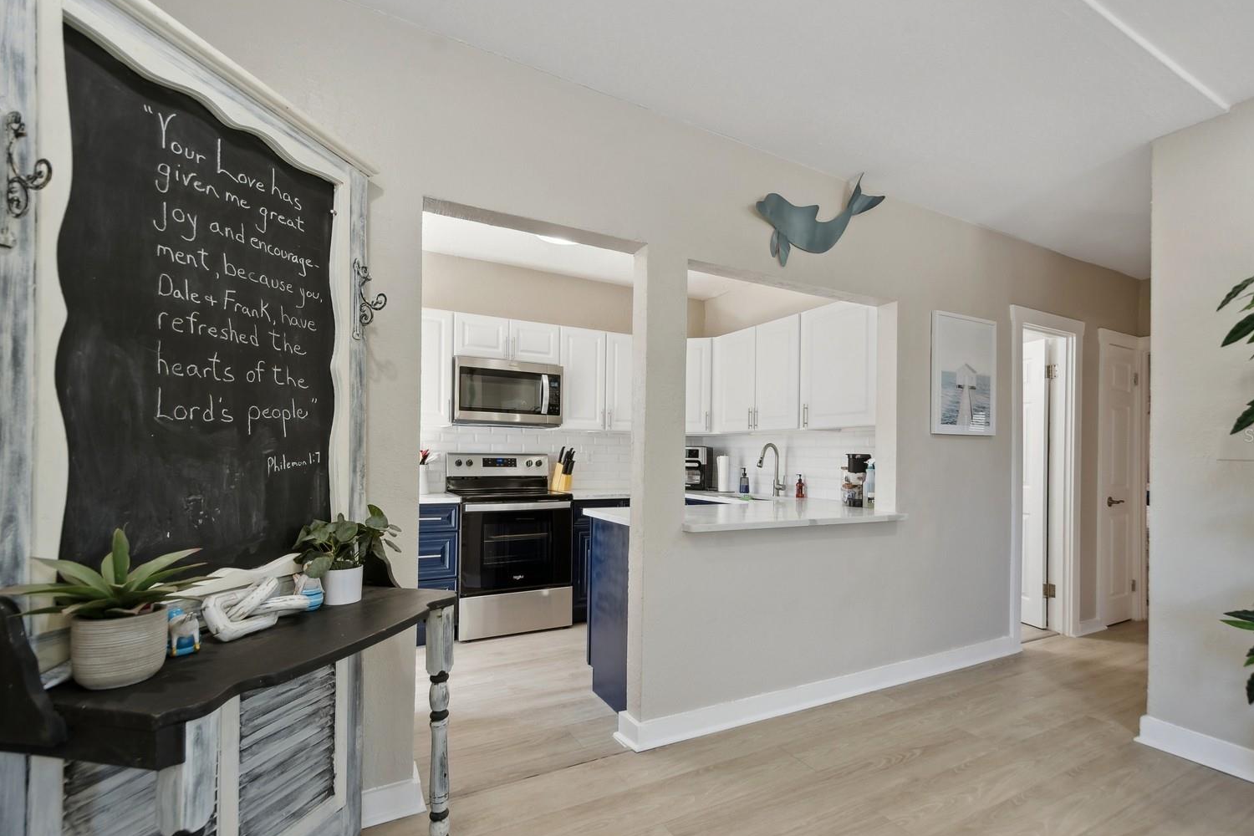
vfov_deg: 73.7
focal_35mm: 16
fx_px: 557
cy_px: 435
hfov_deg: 96.7
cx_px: 655
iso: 200
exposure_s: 1/10
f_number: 8
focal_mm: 10
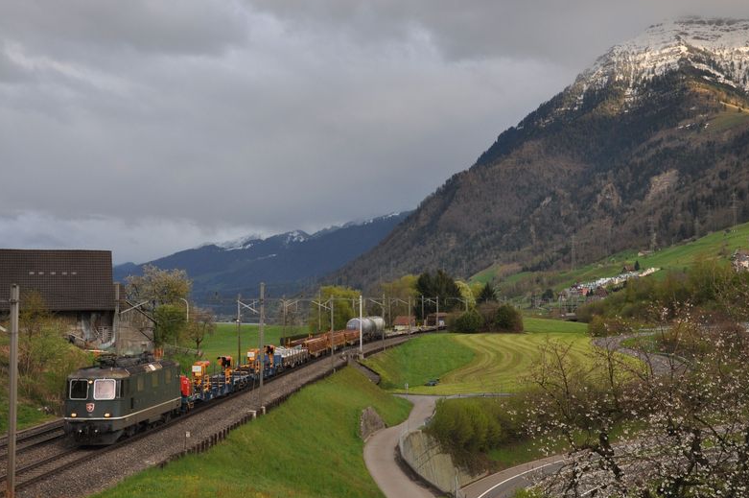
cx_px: 363
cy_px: 249
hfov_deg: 34.0
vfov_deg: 22.9
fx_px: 1226
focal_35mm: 59
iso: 400
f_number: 5.6
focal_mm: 30
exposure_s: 1/500
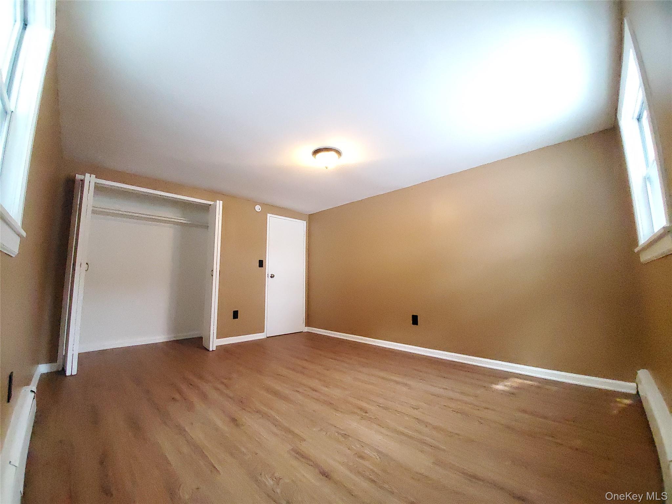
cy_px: 252
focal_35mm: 13
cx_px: 336
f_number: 2.2
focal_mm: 1.8
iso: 1600
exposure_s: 1/180
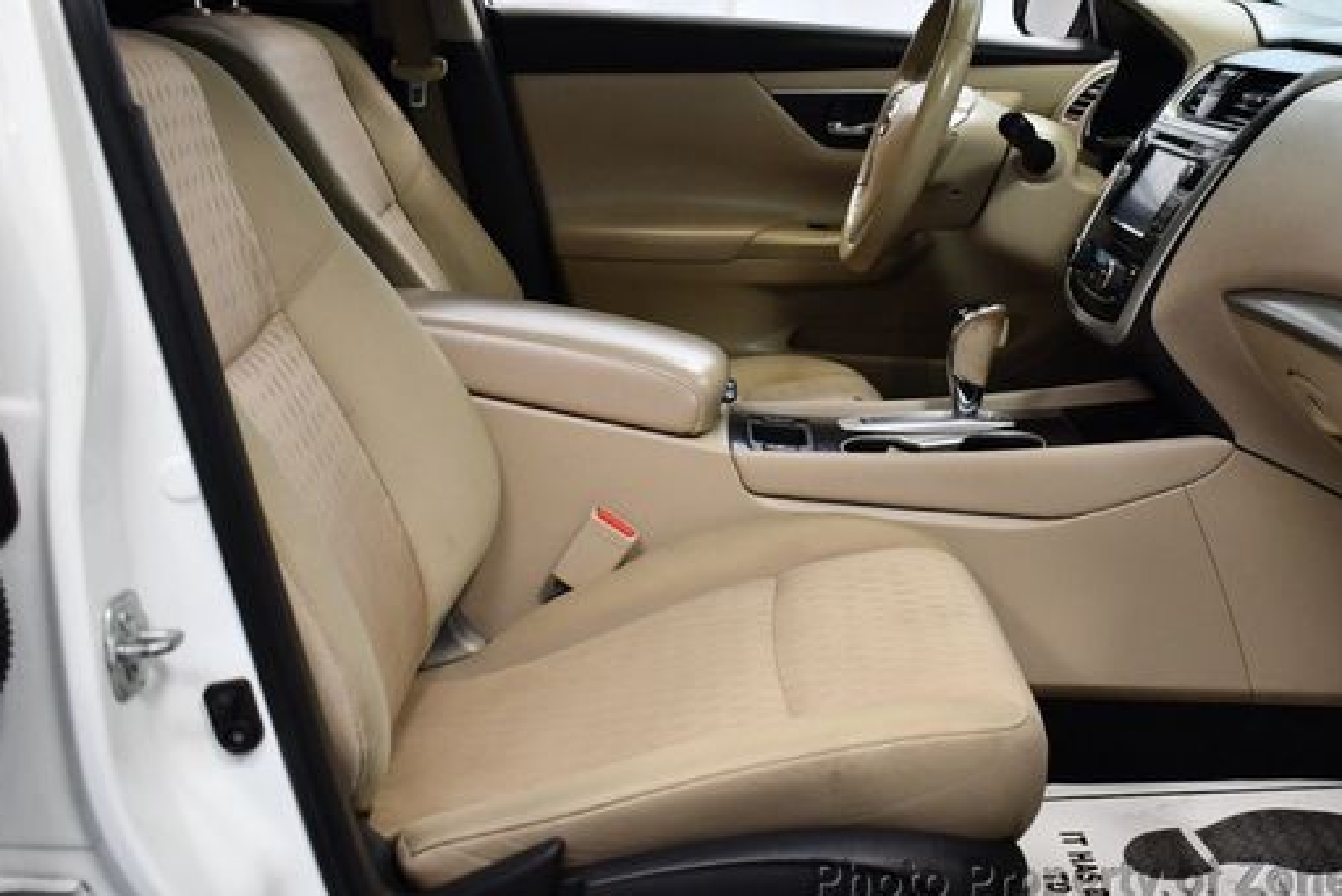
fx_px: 1678
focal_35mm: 45
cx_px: 778
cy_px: 369
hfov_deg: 43.4
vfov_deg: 29.8
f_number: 3.5
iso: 1100
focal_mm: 18
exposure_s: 1/125
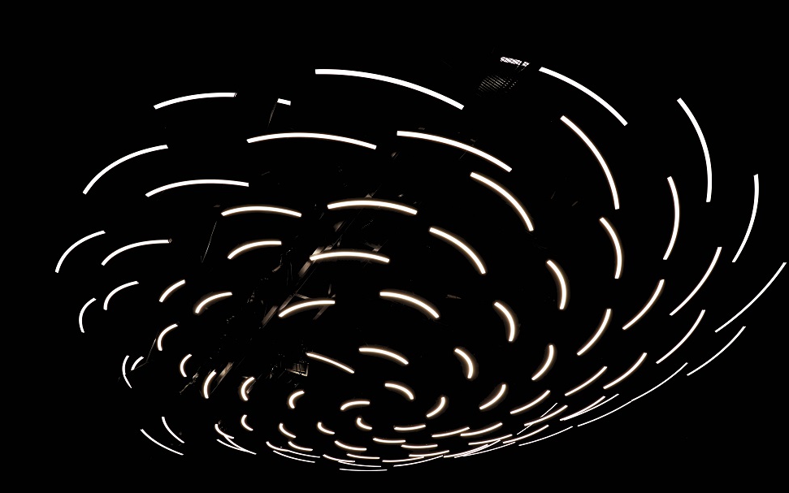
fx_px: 452
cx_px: 405
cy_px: 258
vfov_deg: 57.3
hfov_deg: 82.3
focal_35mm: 21
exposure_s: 1/4
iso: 200
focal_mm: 20
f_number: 7.1
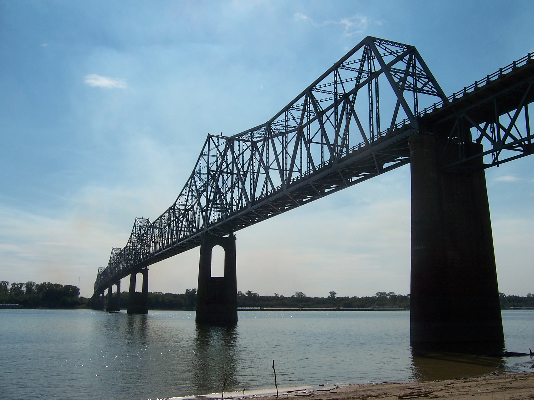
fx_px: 509
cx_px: 267
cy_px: 200
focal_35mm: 33
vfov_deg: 42.9
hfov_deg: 55.4
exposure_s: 1/1500
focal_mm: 5.5
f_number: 5.6
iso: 80
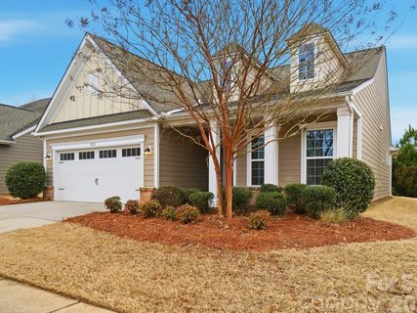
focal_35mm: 27
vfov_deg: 51.3
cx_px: 198
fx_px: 325
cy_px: 158
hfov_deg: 65.3
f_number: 4.5
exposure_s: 1/3200
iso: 100
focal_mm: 16
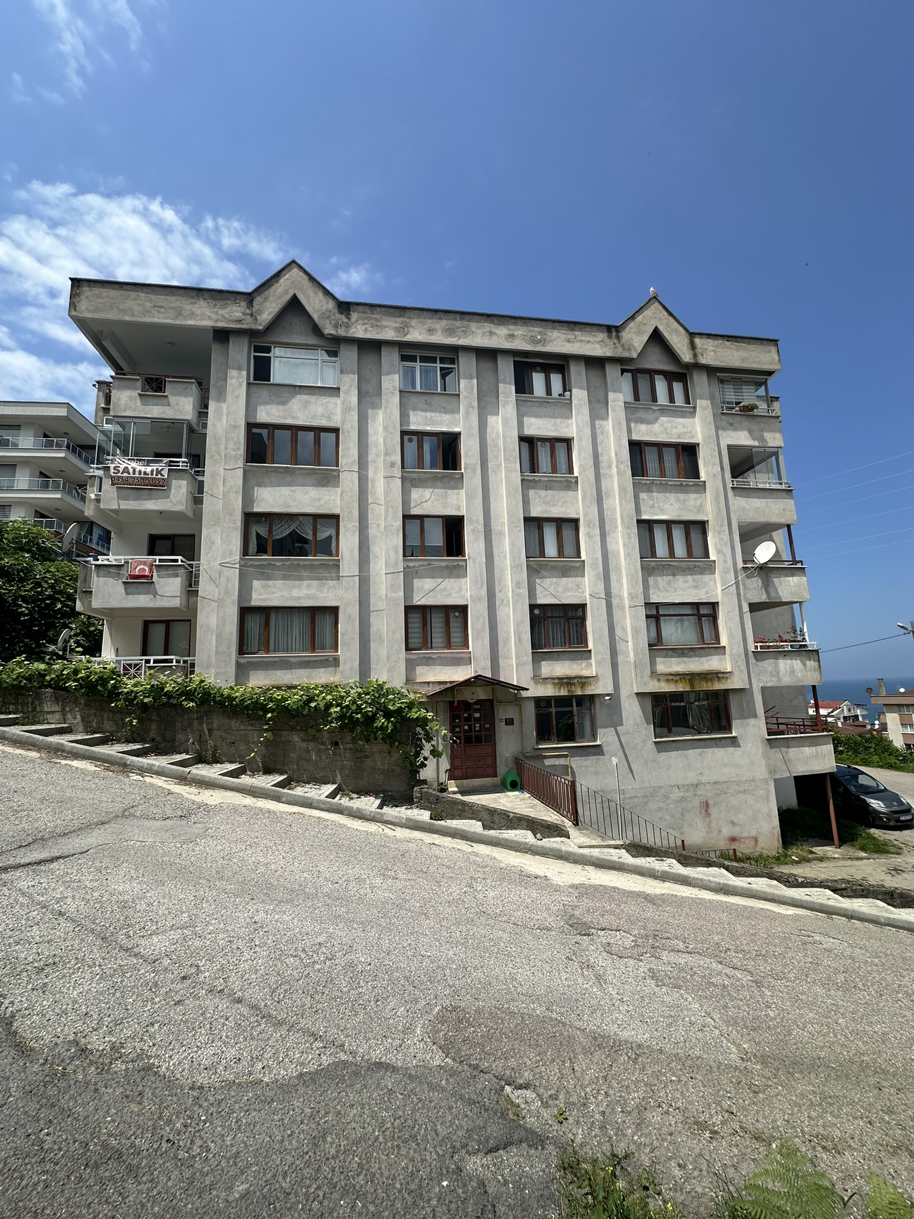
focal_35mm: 14
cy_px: 610
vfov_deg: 102.1
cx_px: 457
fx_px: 493
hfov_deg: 85.7
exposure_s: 1/2506
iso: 40
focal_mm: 2.22
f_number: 2.2
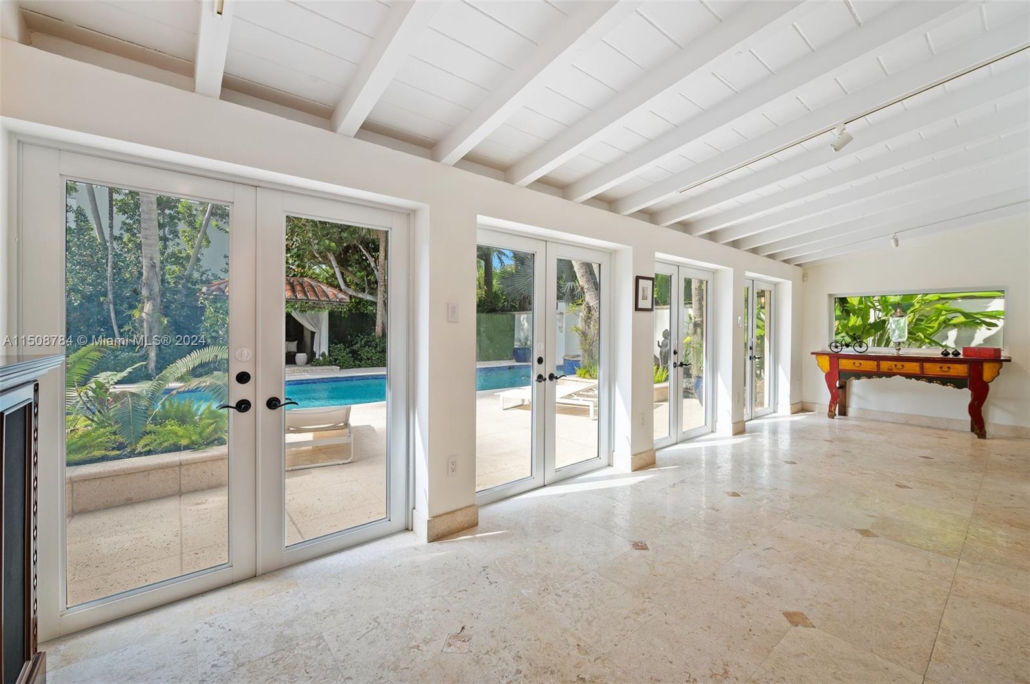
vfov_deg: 81.1
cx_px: 515
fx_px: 400
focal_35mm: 14
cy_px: 342
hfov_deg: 104.3
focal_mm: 14
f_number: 8
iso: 200
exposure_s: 1/25
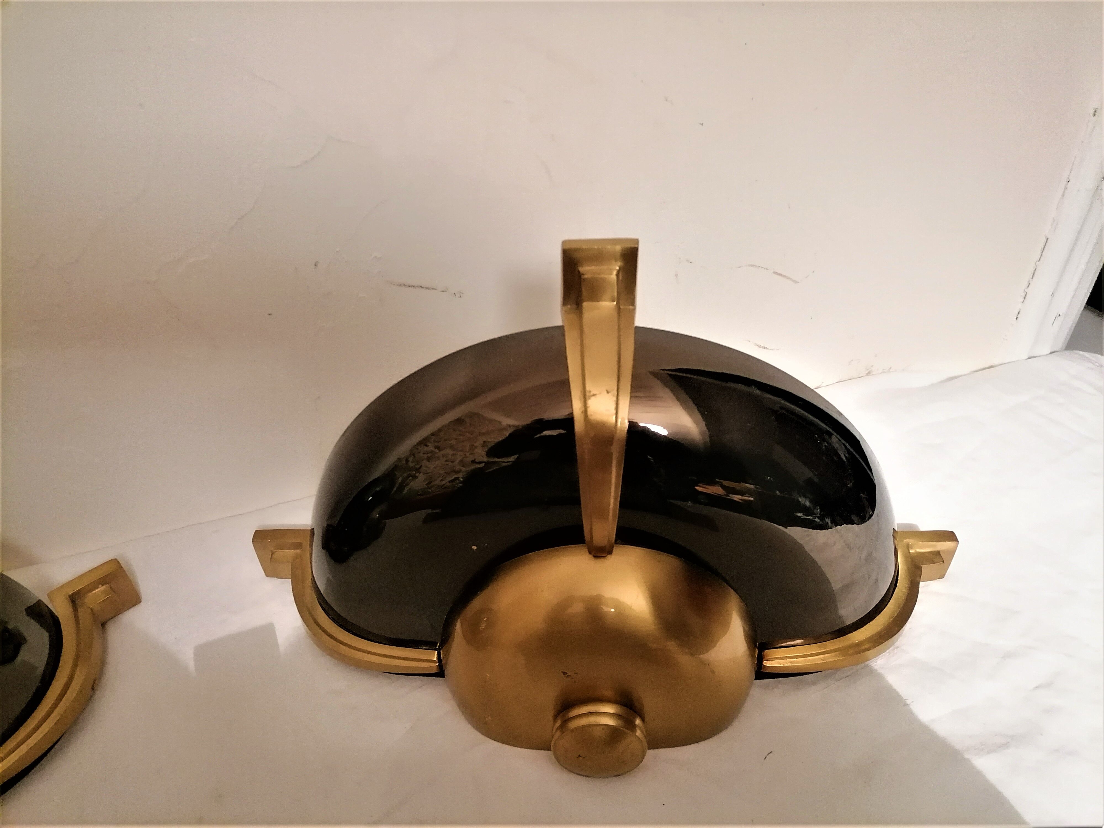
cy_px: 414
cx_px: 552
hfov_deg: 67.3
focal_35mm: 26
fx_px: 829
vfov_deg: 53.1
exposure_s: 1/25
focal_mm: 5.4
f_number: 1.8
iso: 500
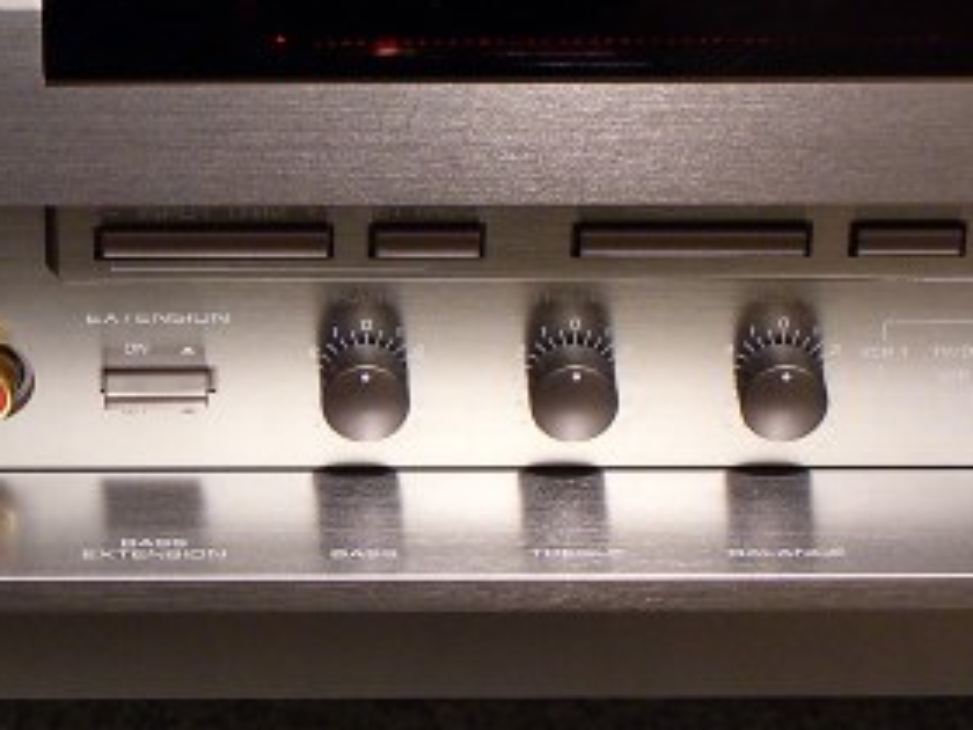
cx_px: 257
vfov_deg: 8.1
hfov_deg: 10.8
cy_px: 313
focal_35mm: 183
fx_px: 5144
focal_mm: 16.6
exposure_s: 1/13
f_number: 4.4
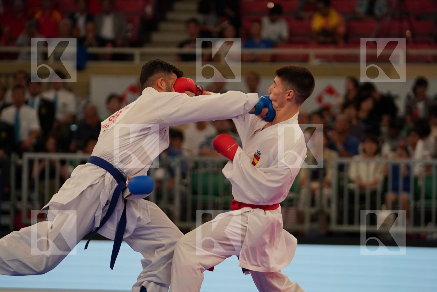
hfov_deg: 9.1
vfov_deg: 6.1
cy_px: 146
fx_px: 2731
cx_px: 218
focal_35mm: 225
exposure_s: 1/1000
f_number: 2.8
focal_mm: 150
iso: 1000
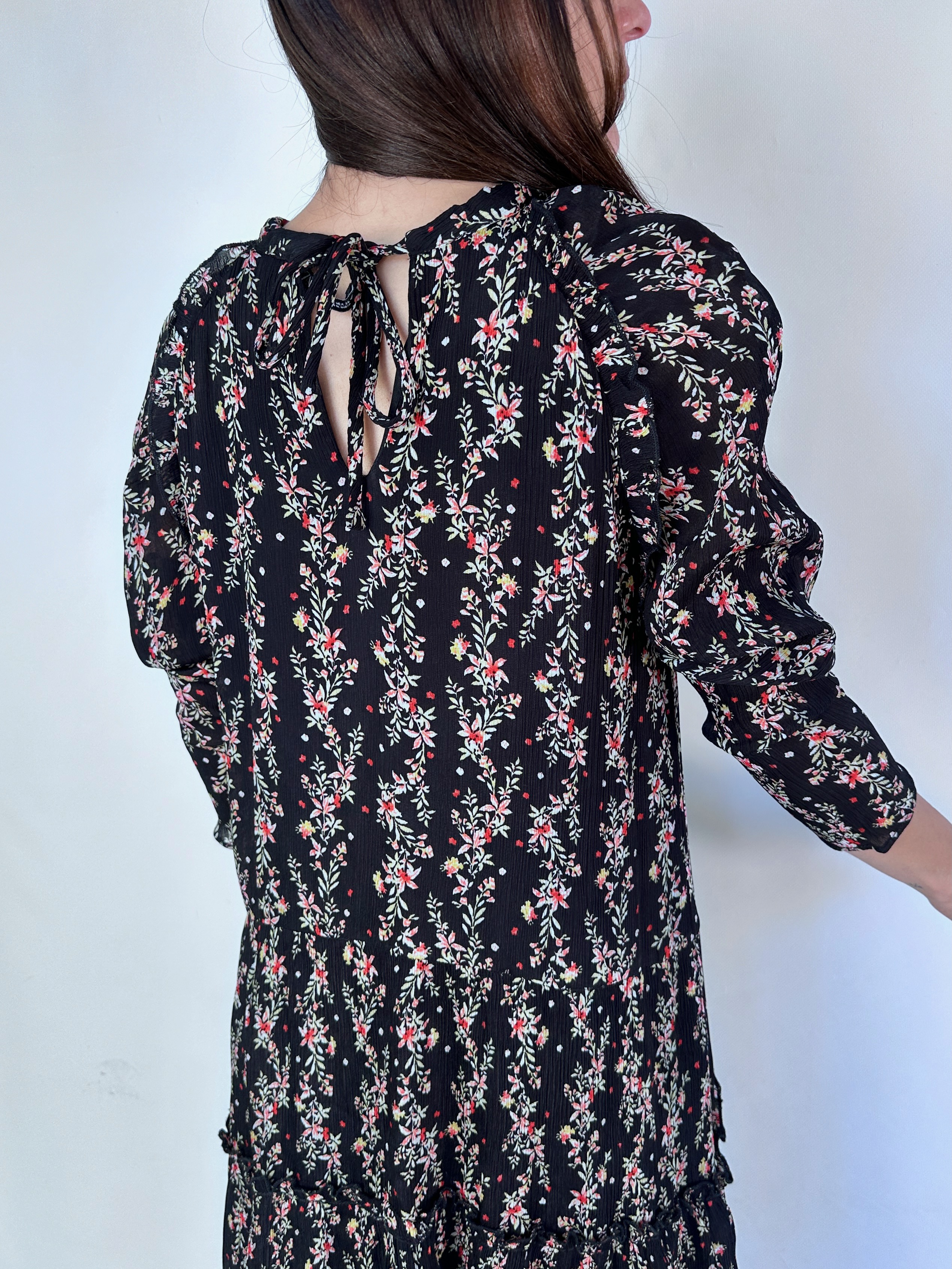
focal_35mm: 24
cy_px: 634
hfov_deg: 56.8
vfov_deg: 71.6
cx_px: 476
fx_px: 880
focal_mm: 6.86
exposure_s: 1/145
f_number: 1.78
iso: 64
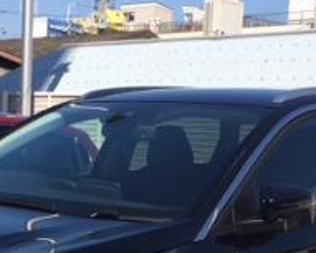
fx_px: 889
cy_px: 270
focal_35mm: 95
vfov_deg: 15.8
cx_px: 73
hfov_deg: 20.0
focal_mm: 4.15
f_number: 2.2
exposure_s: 1/2415
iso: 32
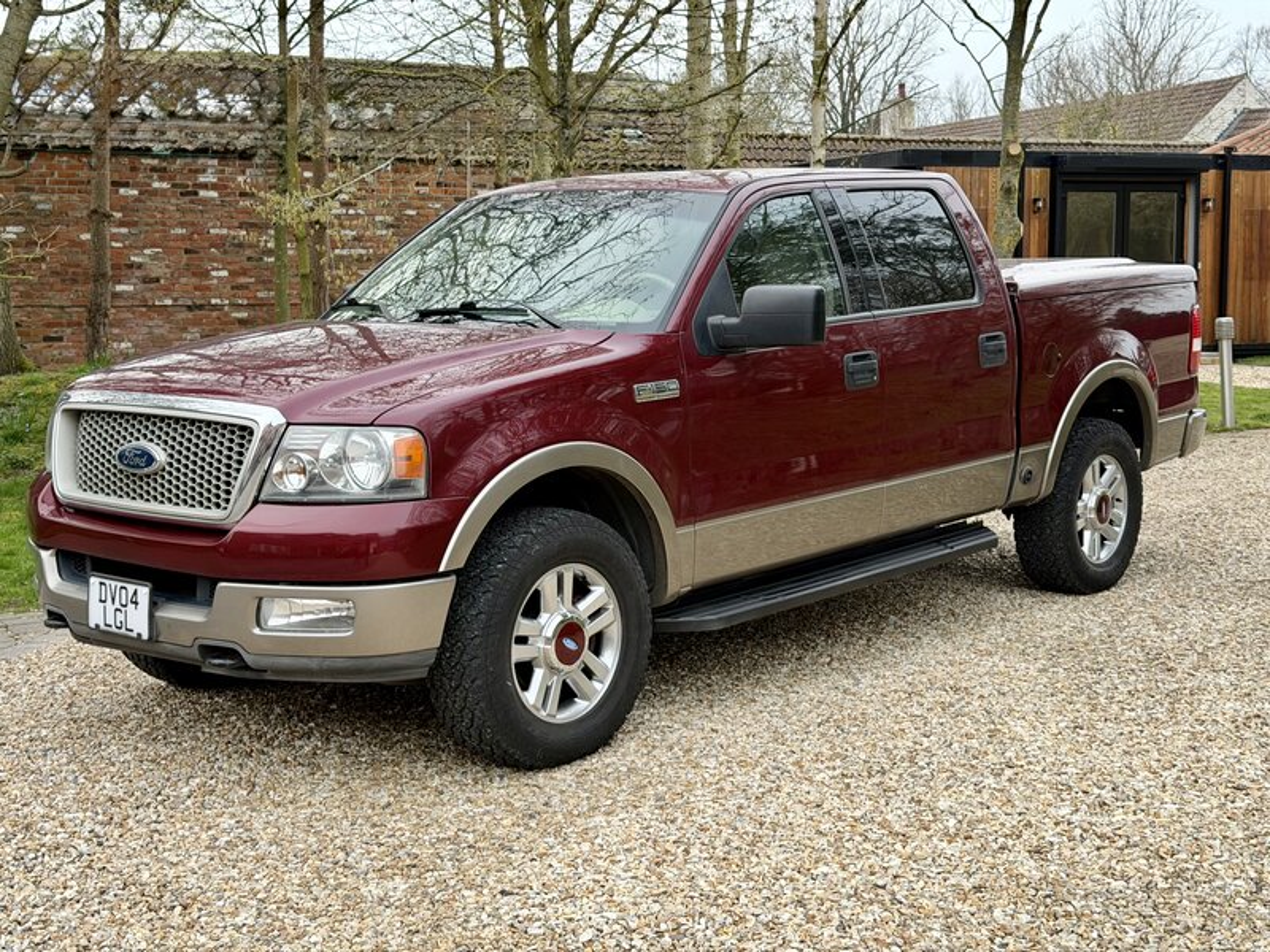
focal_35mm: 48
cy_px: 476
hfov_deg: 39.7
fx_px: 1761
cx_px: 635
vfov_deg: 30.3
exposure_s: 1/253
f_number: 1.78
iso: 64
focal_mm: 6.76
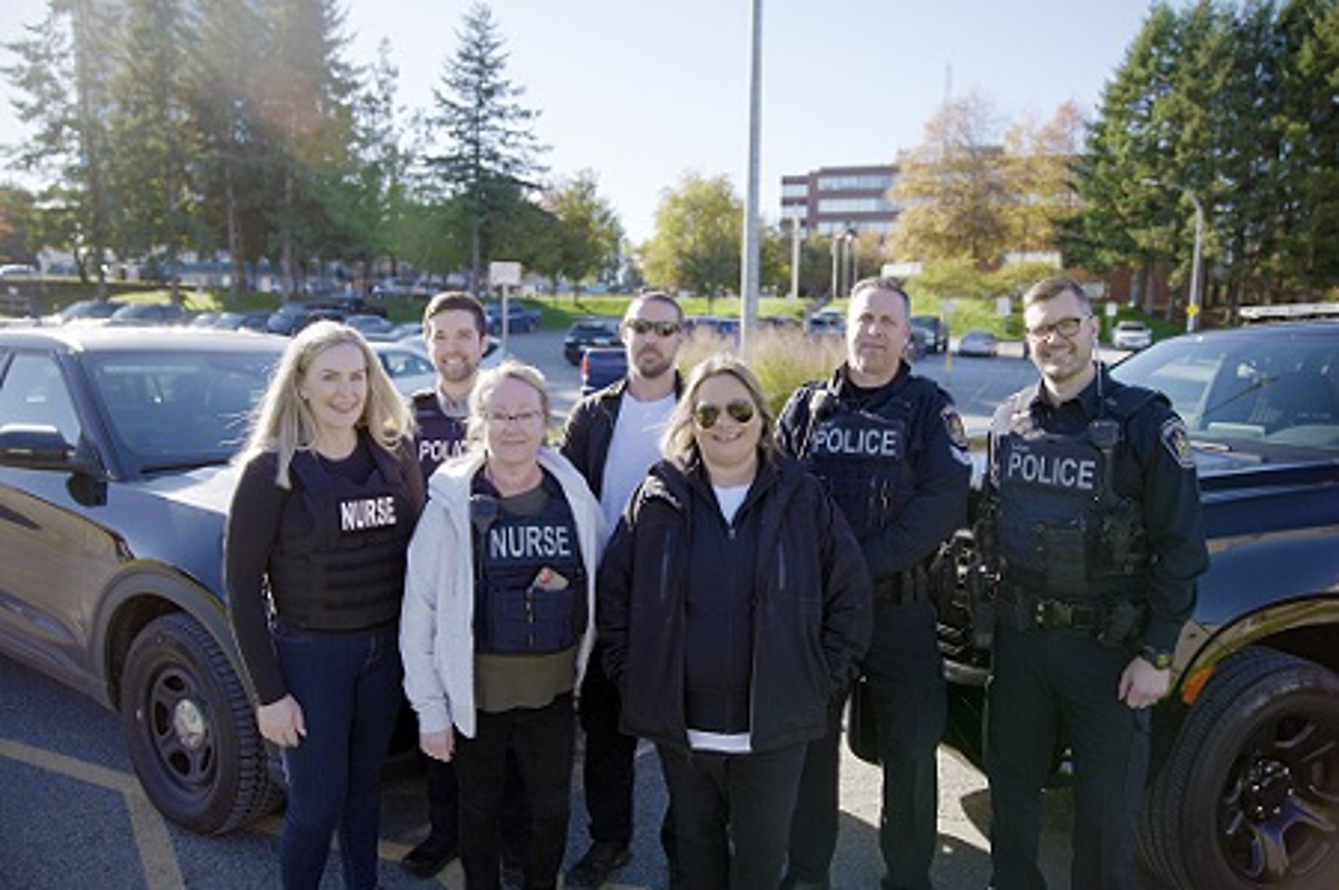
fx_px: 892
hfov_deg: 73.8
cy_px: 445
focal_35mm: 24
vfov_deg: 53.0
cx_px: 670
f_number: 2.8
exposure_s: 1/1600
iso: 640
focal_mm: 24
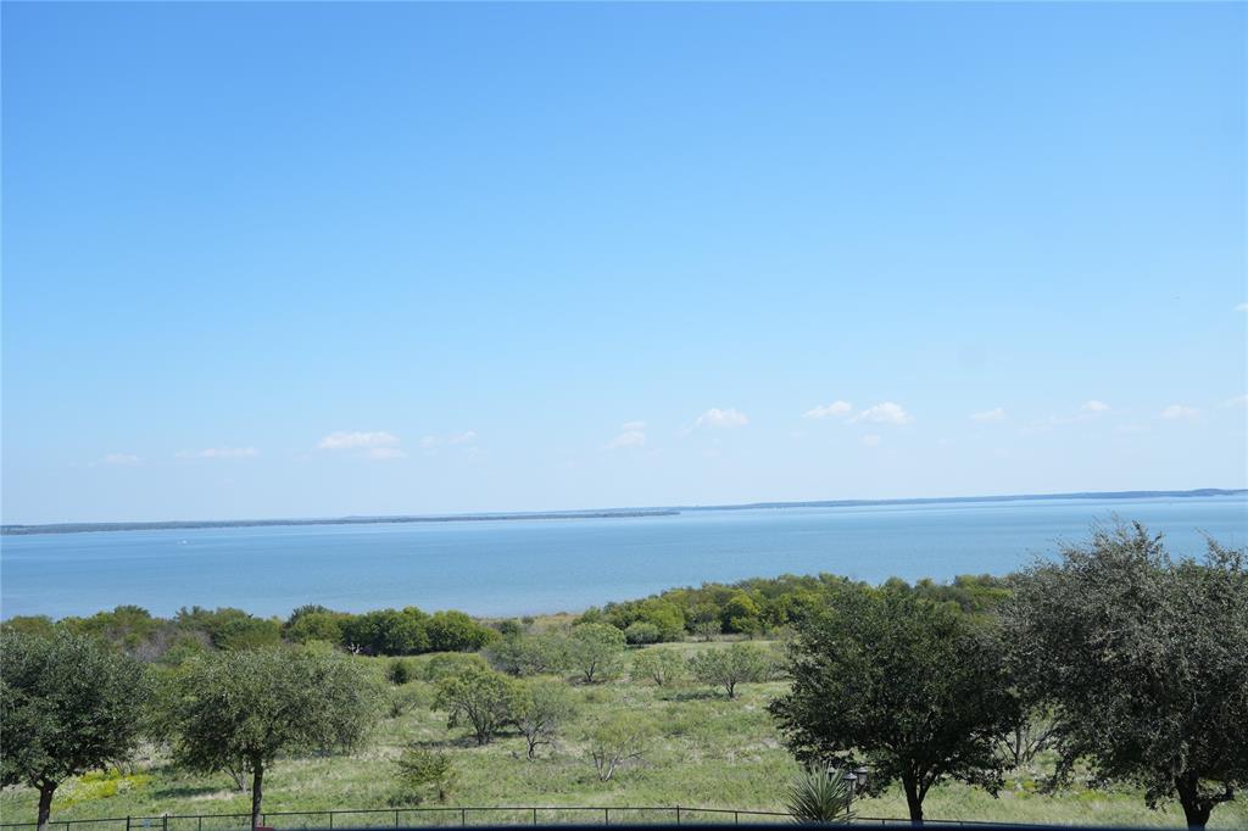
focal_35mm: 31
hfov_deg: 60.3
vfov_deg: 42.3
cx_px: 624
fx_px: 1074
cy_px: 416
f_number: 3.5
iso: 160
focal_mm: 31
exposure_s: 1/1600
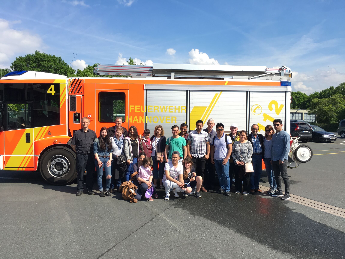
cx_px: 172
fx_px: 289
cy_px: 130
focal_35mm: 29
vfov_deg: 48.2
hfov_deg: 61.7
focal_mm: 4.15
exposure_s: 1/1068
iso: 25
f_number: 2.2
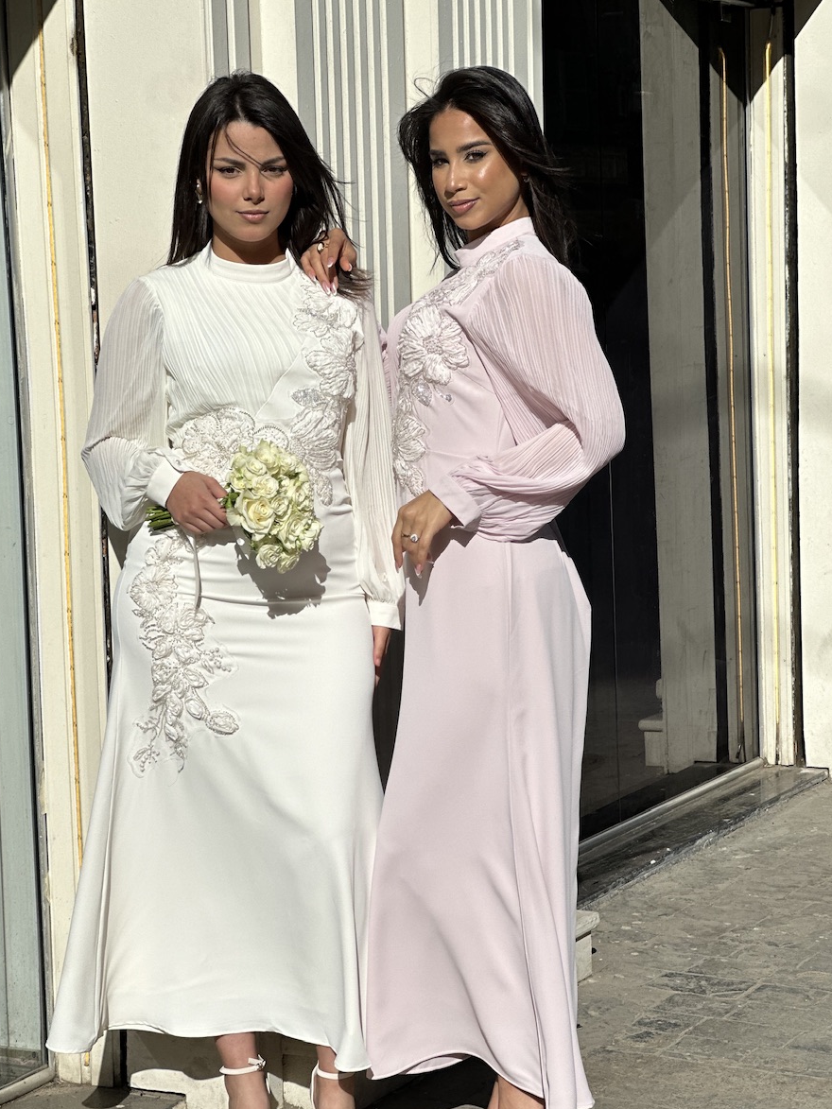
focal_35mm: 84
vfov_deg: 23.3
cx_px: 426
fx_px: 2691
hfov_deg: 17.6
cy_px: 574
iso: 32
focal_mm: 9
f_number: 2.8
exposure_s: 1/2016
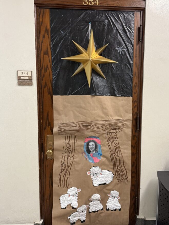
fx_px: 182
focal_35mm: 28
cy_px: 111
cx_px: 95
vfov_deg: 63.5
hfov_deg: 49.6
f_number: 1.78
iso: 320
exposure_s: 1/60
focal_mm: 6.76
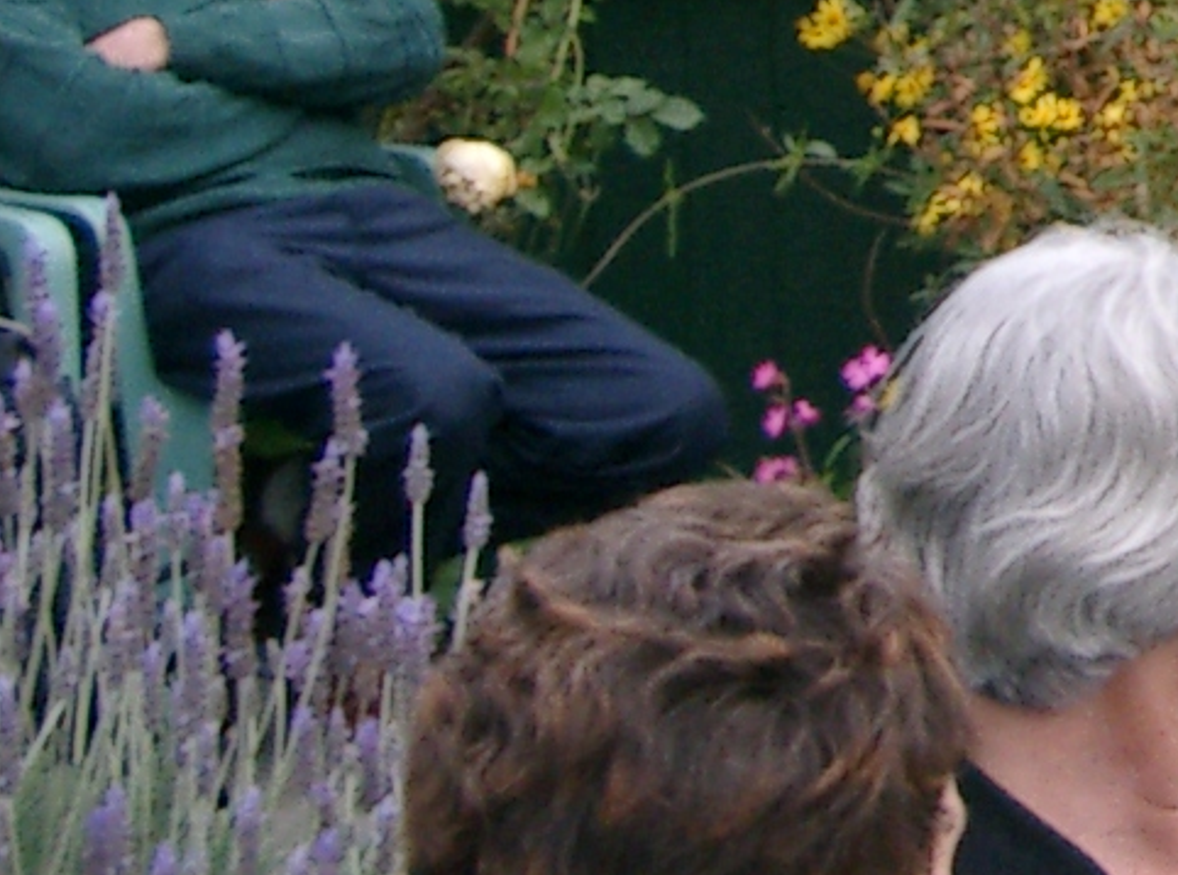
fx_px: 6002
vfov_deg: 8.2
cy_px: -308
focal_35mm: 177
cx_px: 2197
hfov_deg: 10.5
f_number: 2.6
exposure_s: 1/320
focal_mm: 7.6
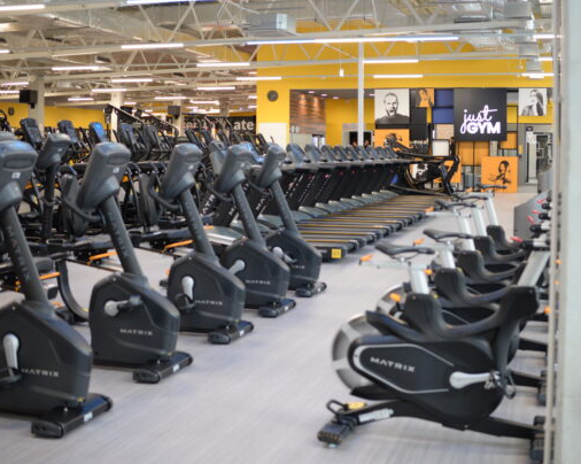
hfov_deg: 36.0
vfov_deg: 29.0
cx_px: 287
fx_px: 893
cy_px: 168
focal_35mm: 52
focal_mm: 35
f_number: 3.2
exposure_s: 1/160
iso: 1250
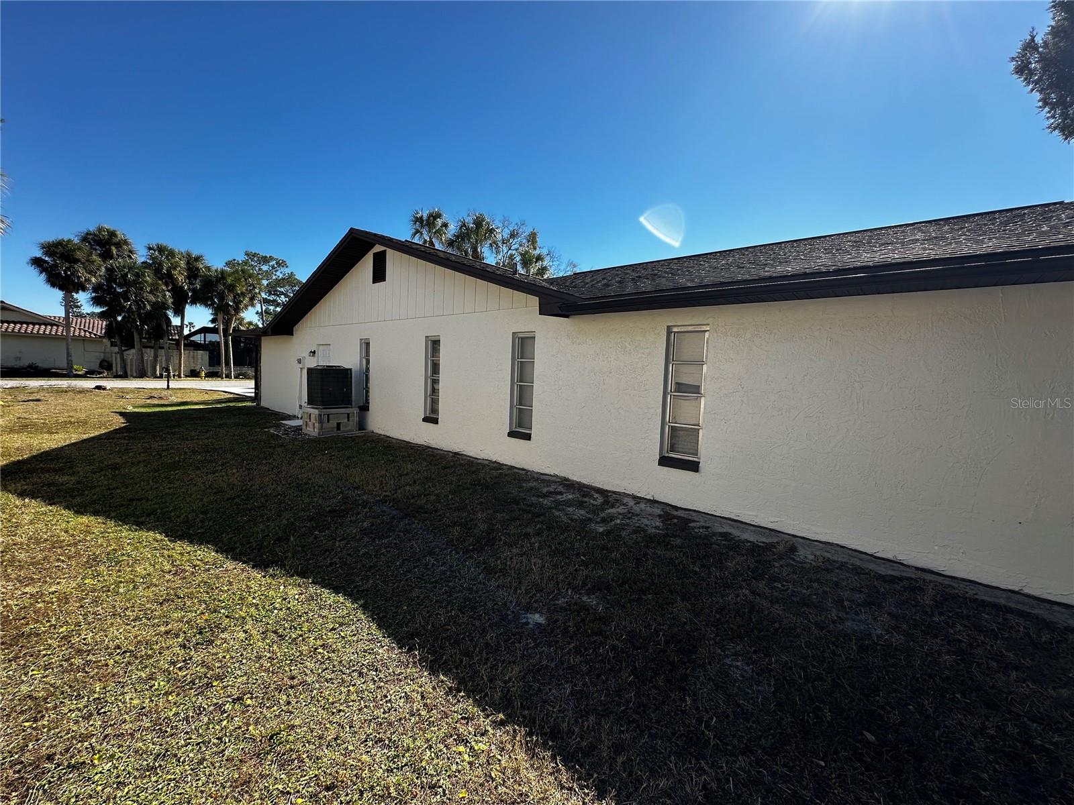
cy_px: 402
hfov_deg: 102.1
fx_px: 434
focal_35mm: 14
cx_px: 537
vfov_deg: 85.7
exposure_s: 1/1147
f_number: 2.2
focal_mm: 2.22
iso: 40
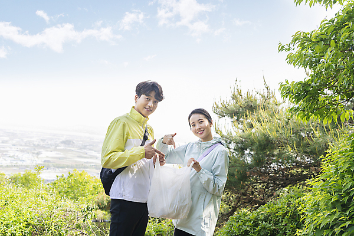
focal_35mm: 32
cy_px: 118
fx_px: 315
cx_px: 177
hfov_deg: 58.7
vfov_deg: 41.1
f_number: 3.5
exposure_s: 1/125
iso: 100
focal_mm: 32
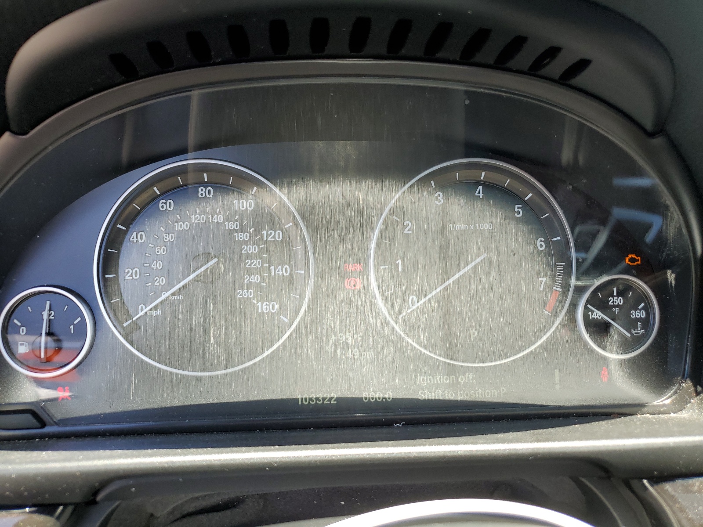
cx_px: 352
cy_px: 264
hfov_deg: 67.3
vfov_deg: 53.1
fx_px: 528
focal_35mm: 26
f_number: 1.5
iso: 50
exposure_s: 1/182
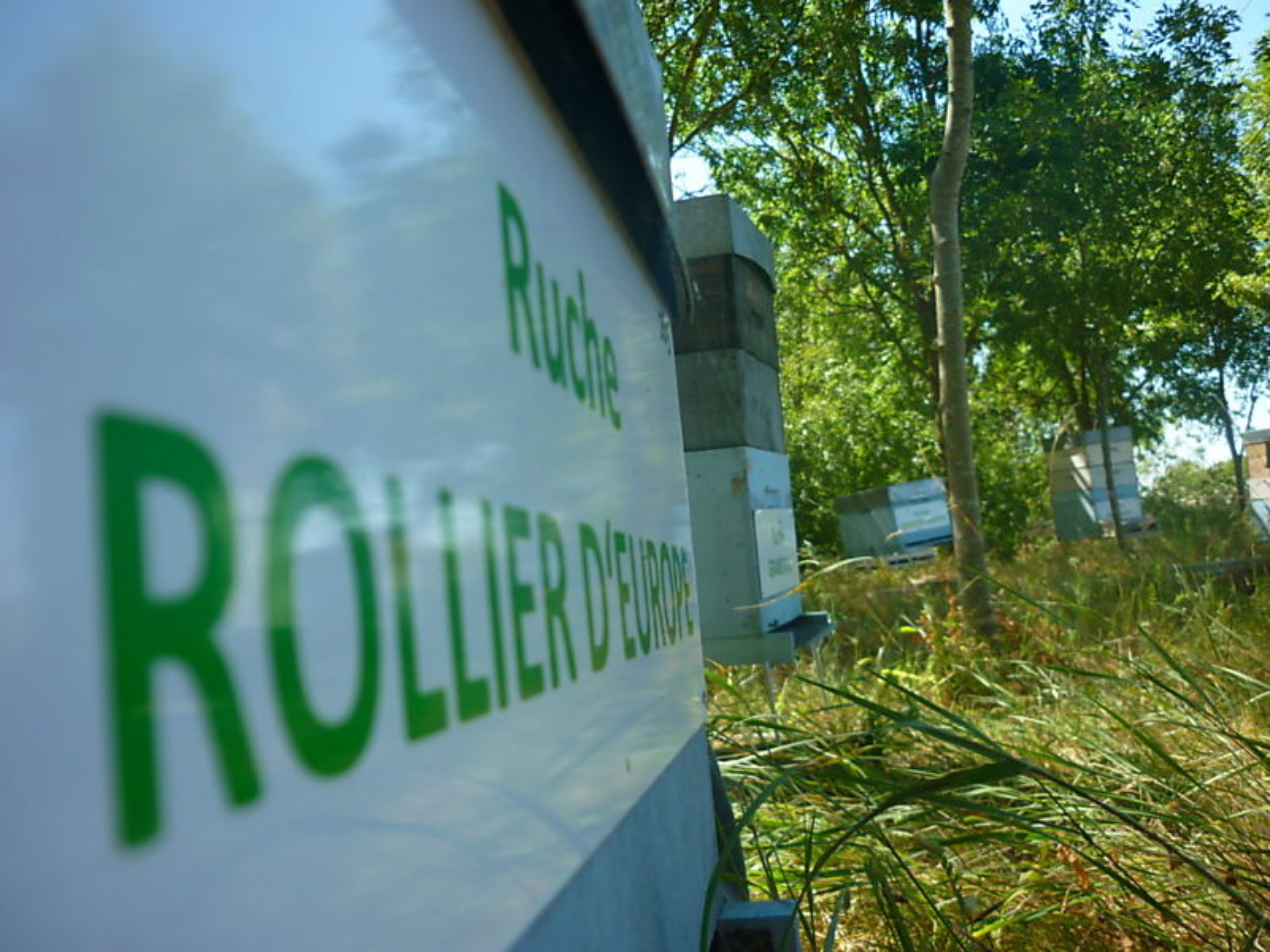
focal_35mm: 33
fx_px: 1211
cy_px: 476
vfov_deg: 42.9
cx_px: 635
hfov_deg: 55.4
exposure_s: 1/400
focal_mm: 5.5
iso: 80
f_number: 2.8
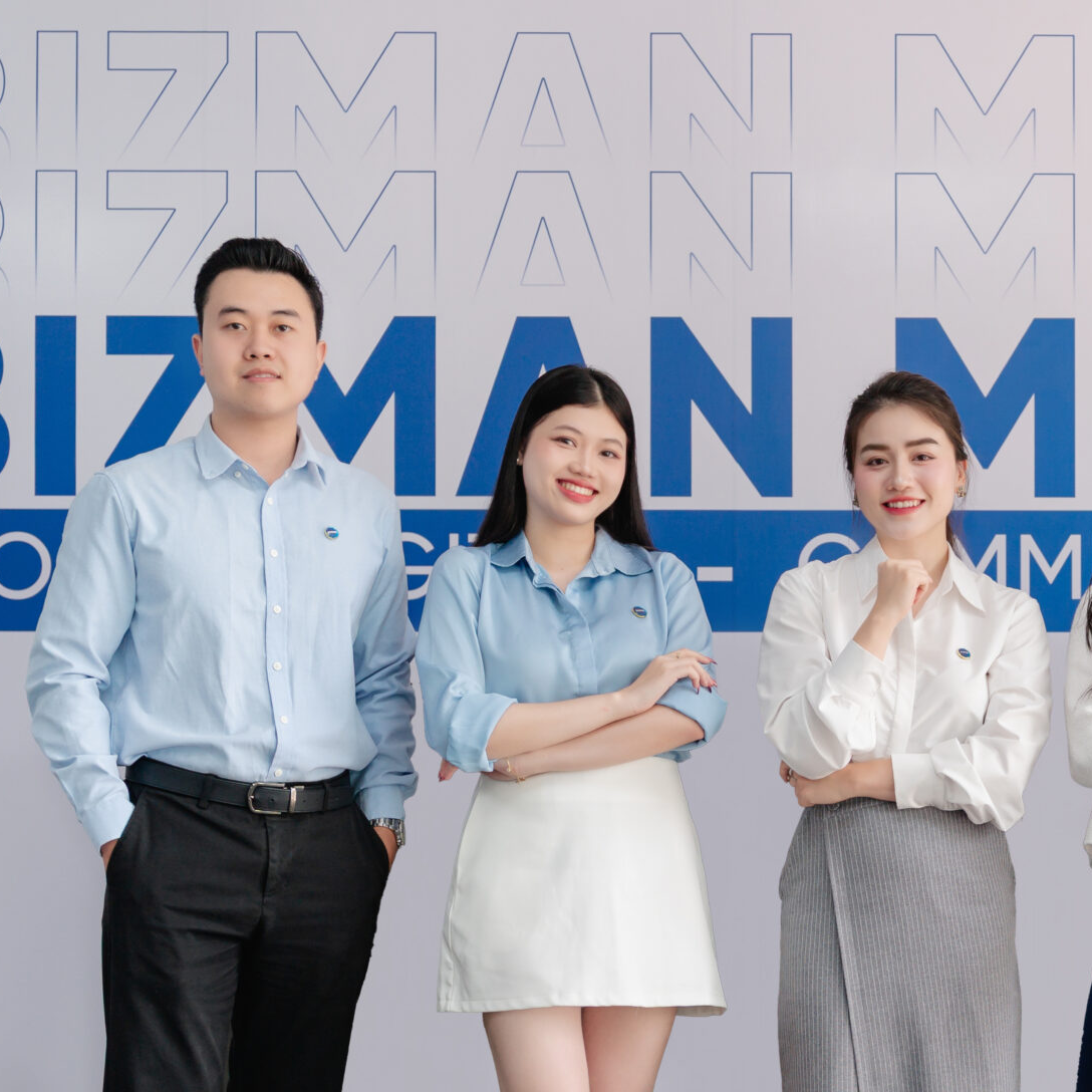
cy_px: 768
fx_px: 2755
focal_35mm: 77
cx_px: 975
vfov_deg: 22.3
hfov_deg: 21.9
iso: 500
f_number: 3.5
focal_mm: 38.6
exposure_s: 1/160
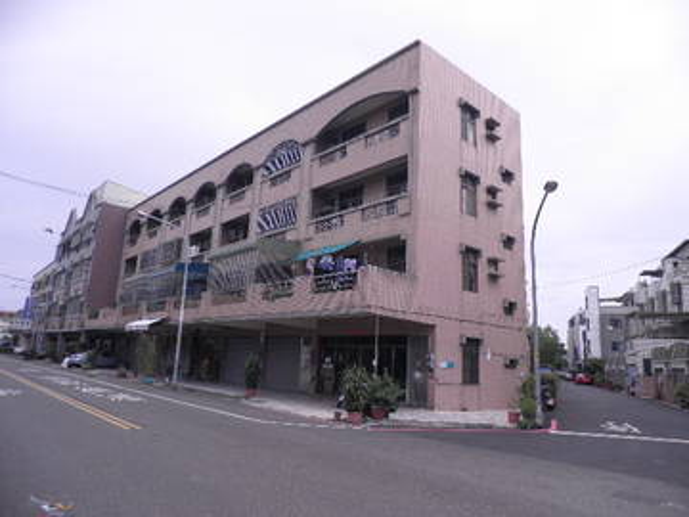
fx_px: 478
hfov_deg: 71.6
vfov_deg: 56.8
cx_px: 344
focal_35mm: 24
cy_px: 258
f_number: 8.3
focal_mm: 4.3
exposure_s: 1/125
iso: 64
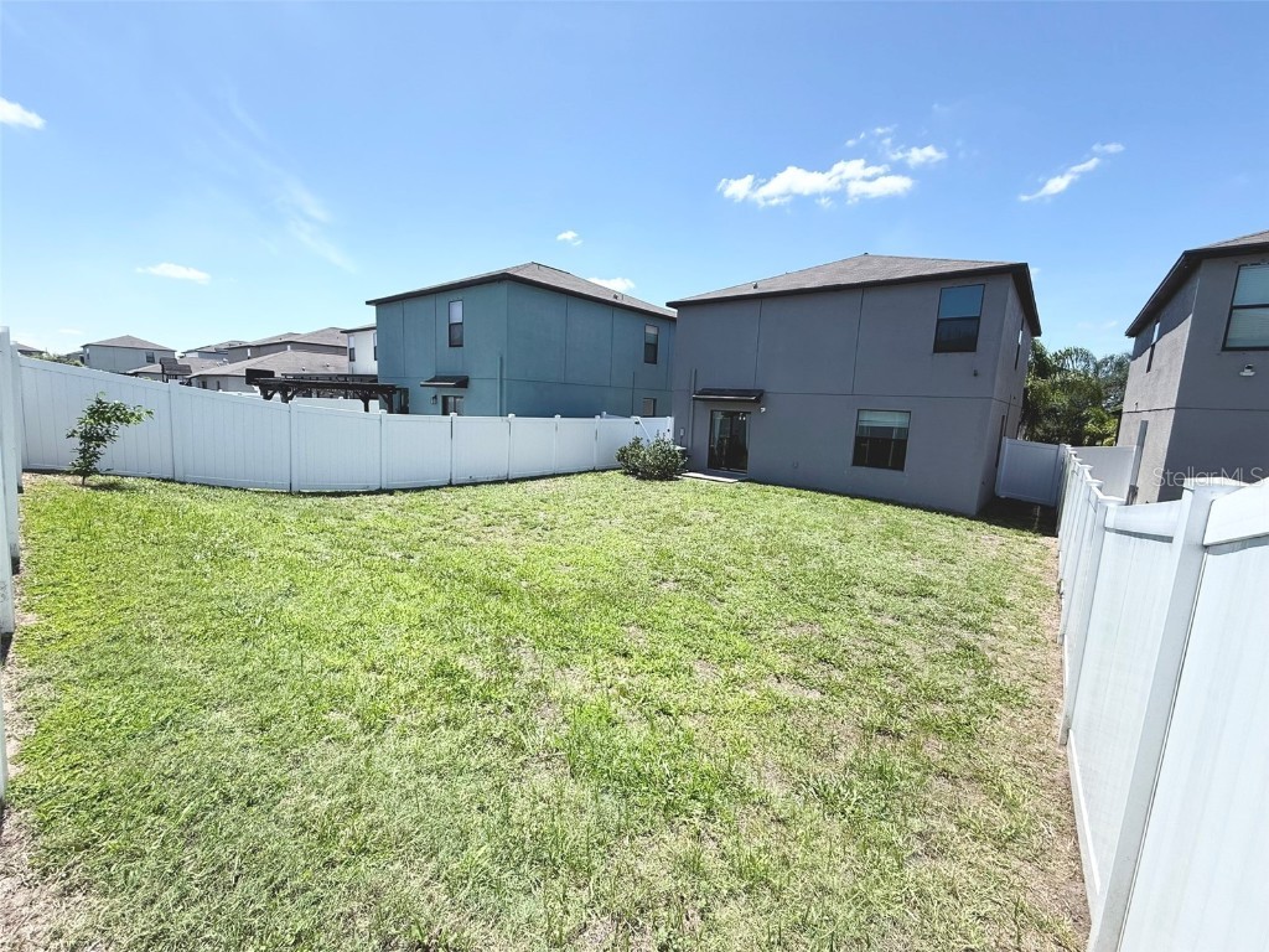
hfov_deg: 102.1
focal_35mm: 14
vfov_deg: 85.7
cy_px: 476
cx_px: 634
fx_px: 513
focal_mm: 2.22
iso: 50
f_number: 2.2
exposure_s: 1/1368
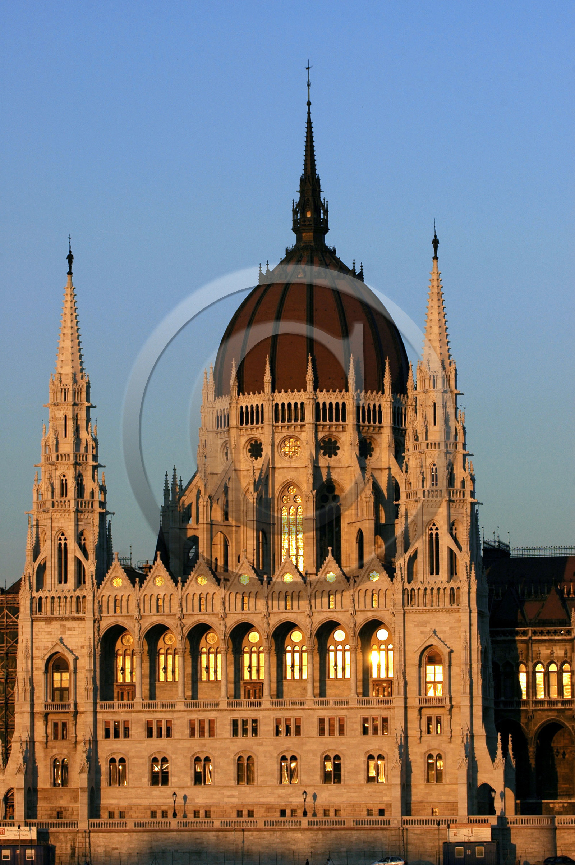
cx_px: 288
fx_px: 3528
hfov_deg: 9.3
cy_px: 432
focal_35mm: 147
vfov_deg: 14.0
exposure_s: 1/250
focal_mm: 98
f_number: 9
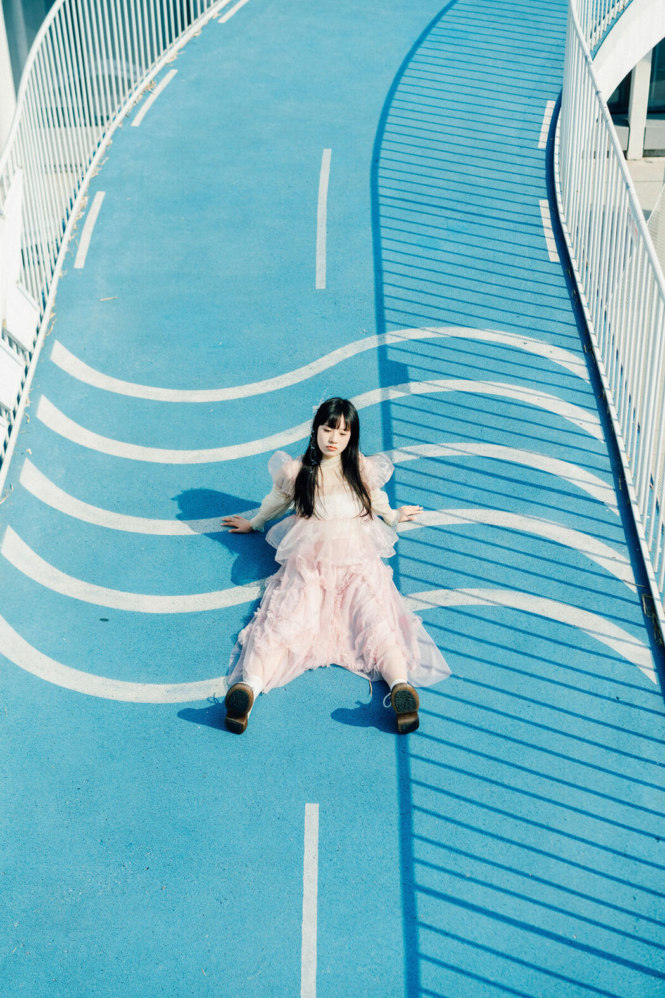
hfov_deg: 24.6
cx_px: 332
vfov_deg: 36.2
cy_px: 499
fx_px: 1524
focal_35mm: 55
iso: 100
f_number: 4
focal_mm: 55
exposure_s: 1/1250
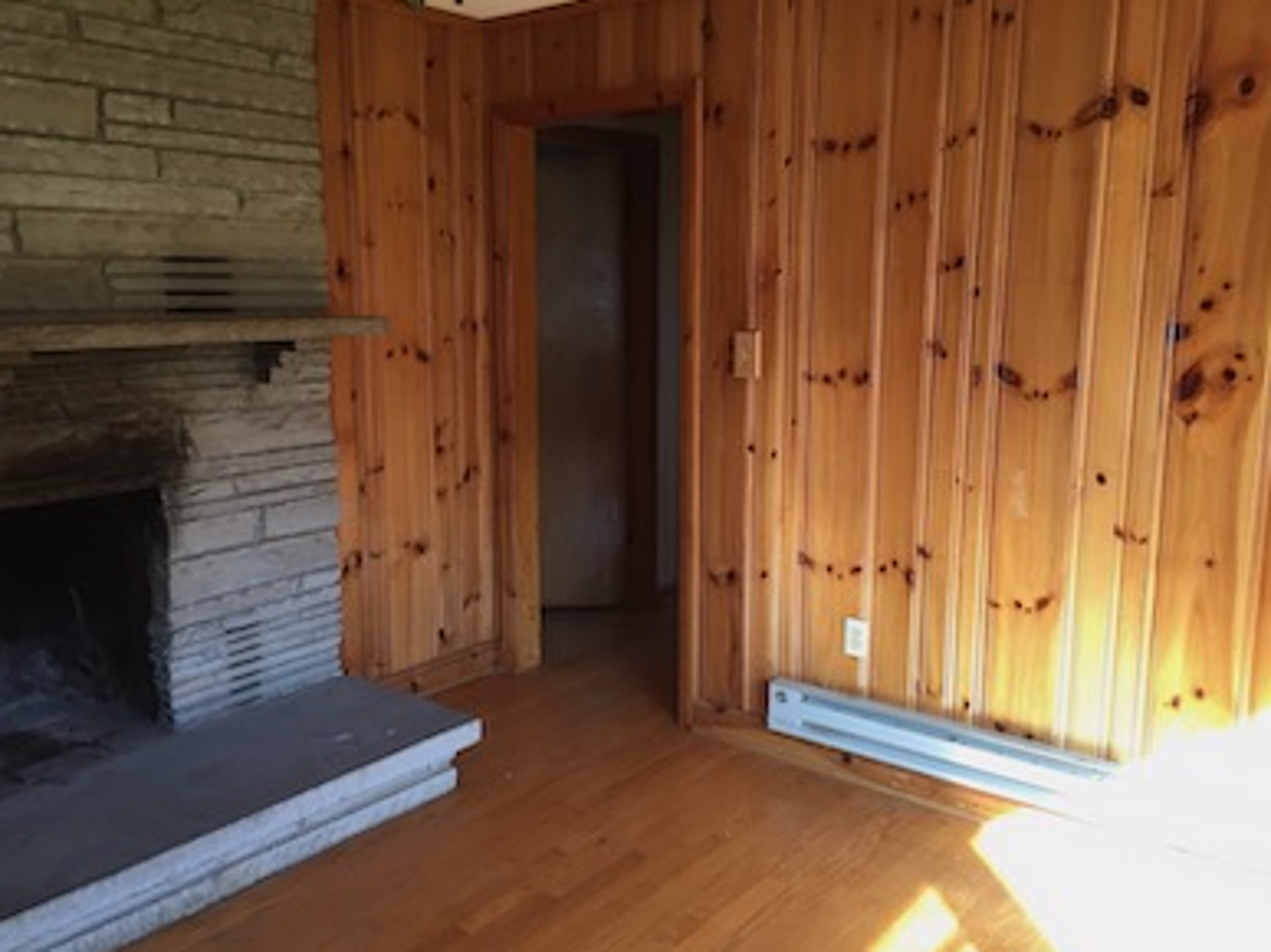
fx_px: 1101
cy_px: 486
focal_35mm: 30
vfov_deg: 46.8
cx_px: 621
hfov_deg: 60.0
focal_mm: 4.15
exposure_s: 1/40
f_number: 2.2
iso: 32
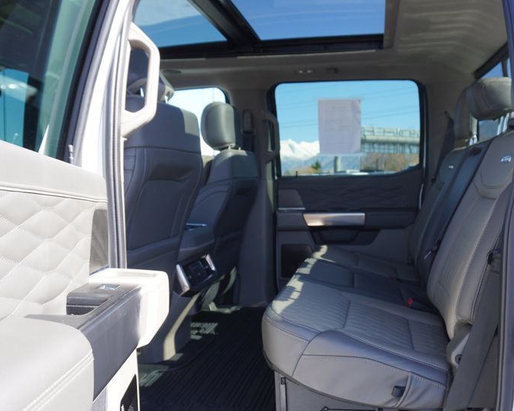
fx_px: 517
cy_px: 252
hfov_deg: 52.6
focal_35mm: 34
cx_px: 299
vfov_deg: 43.1
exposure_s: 1/80
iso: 100
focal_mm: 16
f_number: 4.5
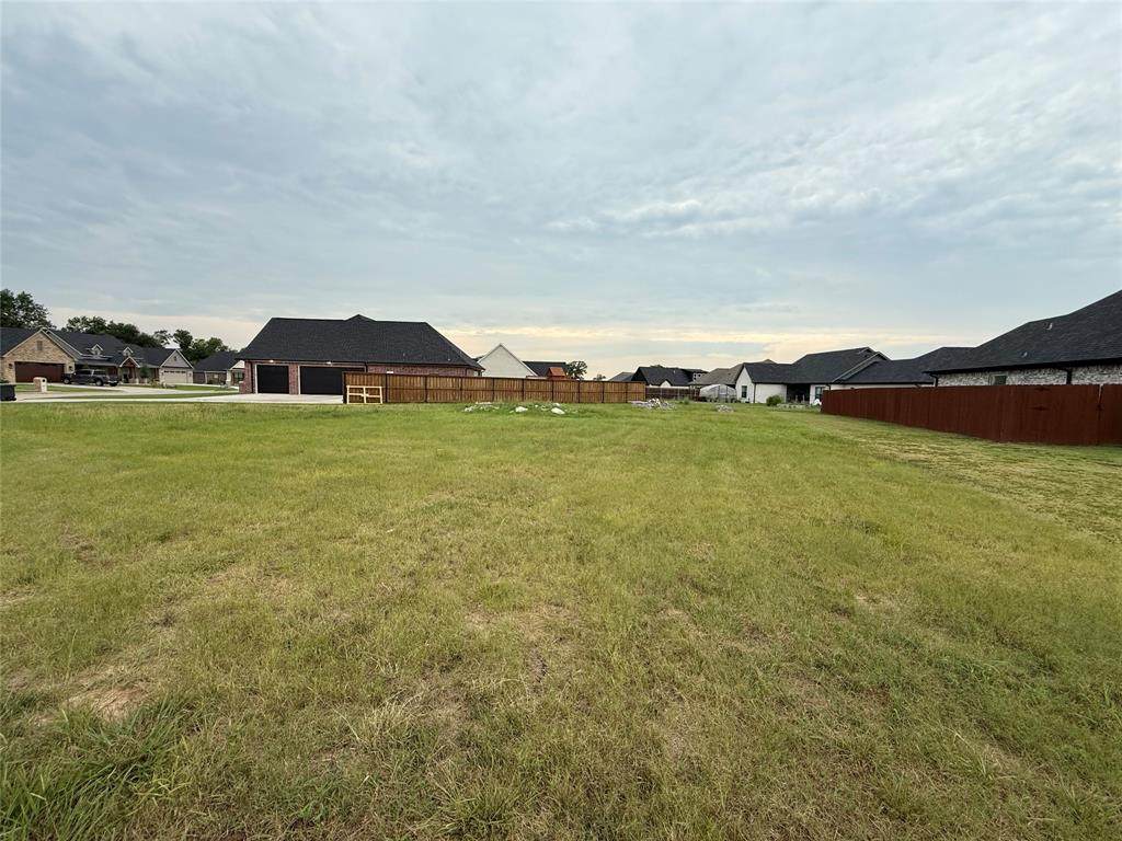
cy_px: 420
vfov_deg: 85.7
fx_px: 454
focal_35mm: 14
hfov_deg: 102.1
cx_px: 561
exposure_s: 1/760
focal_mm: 2.22
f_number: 2.2
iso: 50
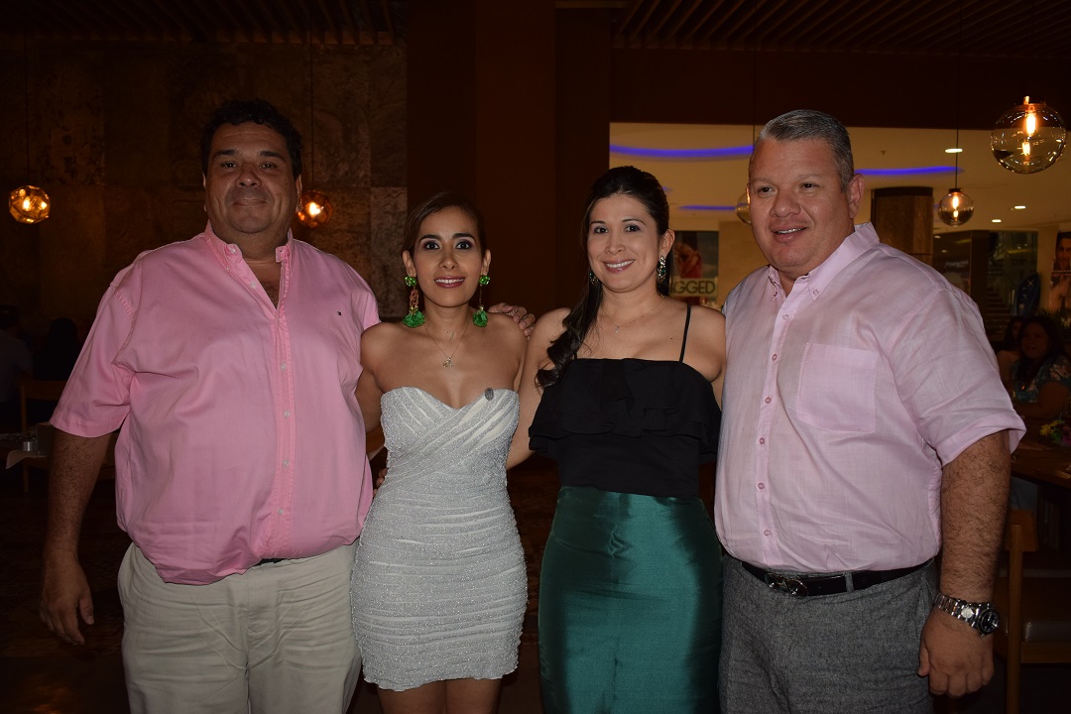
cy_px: 357
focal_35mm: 33
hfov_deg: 57.2
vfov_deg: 40.0
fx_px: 982
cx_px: 536
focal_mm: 22
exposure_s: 1/125
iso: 400
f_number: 3.8
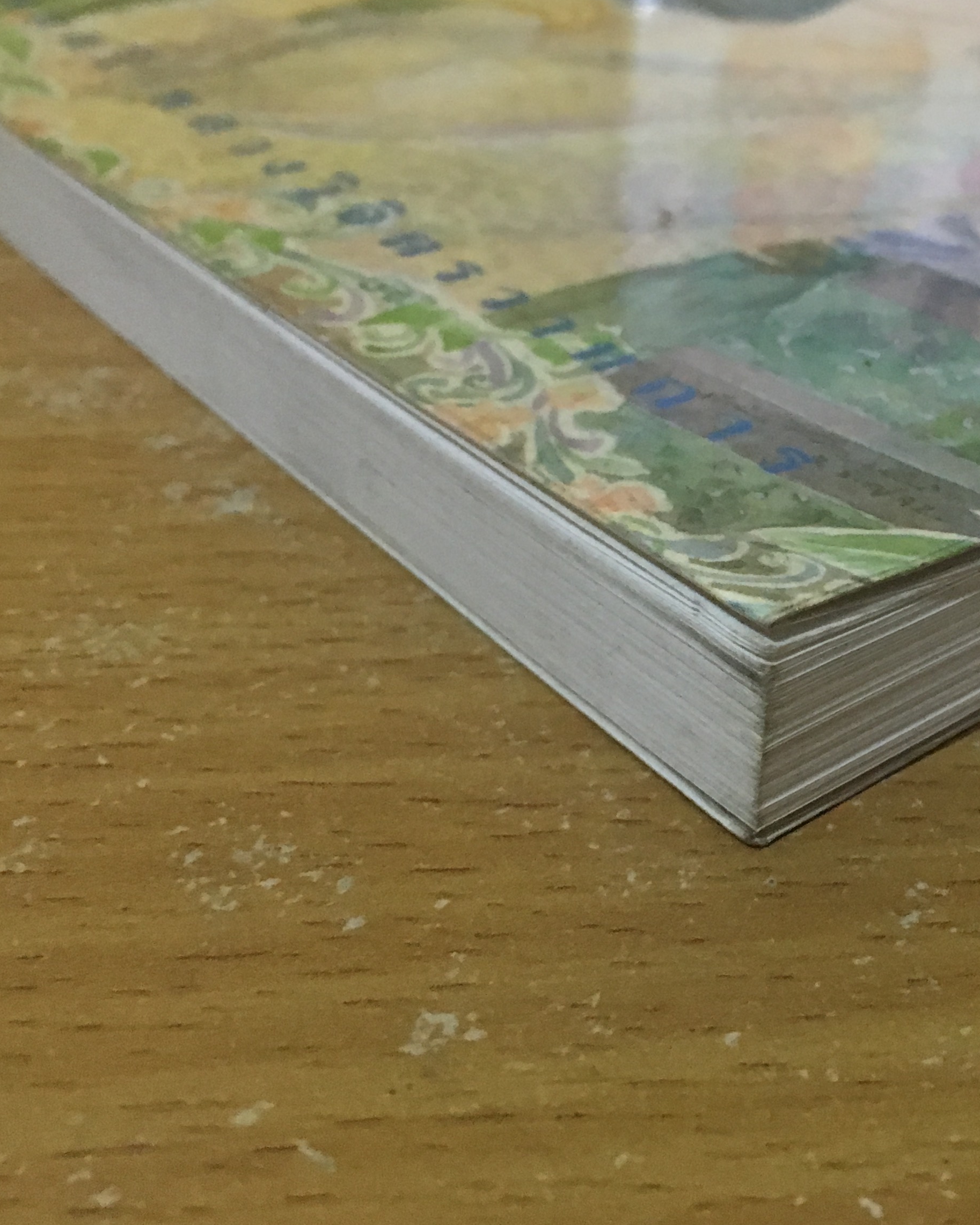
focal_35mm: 50
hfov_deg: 28.8
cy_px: 448
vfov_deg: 37.1
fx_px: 1813
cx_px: 917
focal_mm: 4.15
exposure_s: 1/17
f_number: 2.2
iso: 200
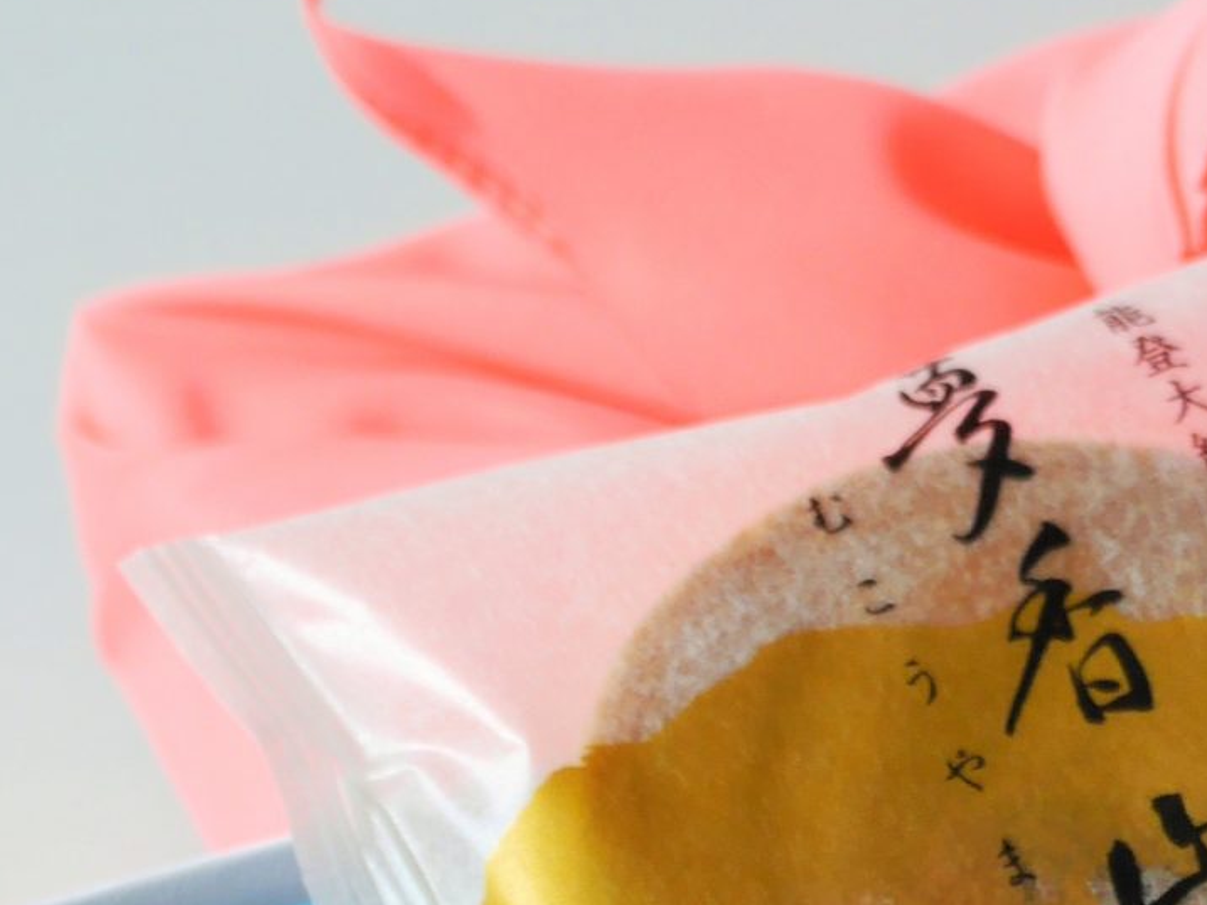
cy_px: 1271
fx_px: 11228
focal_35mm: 322
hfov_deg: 6.1
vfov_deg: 4.6
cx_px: 1254
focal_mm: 45
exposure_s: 1/100
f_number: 4.6
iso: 200
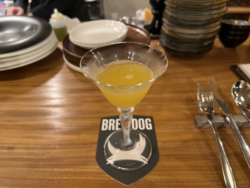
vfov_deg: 53.1
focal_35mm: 26
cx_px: 125
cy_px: 94
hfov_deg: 67.3
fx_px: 188
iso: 400
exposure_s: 1/34
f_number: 1.5
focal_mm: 5.7
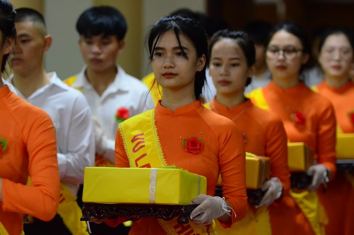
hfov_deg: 11.8
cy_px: 118
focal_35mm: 174
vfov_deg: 7.9
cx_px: 177
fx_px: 1708
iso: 4000
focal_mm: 116
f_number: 2.8
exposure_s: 1/200
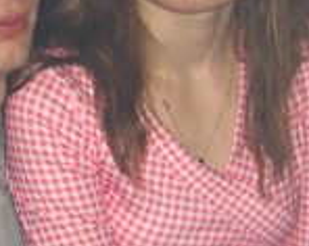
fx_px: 1662
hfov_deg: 10.6
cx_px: 104
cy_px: 65
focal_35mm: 182
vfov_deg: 8.5
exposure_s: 1/60
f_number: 3.1
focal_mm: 9.5
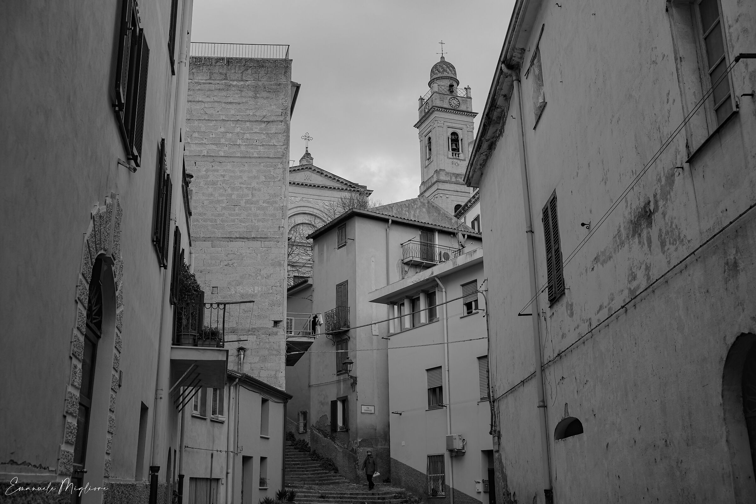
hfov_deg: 50.7
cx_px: 378
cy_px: 252
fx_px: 798
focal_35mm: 38
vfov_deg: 35.1
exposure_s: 1/160
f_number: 4
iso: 100
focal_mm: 38
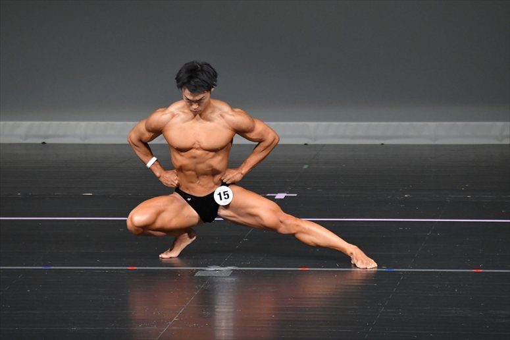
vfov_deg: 3.1
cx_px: 255
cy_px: 170
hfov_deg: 4.6
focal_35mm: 450
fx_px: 6372
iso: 4000
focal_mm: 300
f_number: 5.6
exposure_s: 1/400
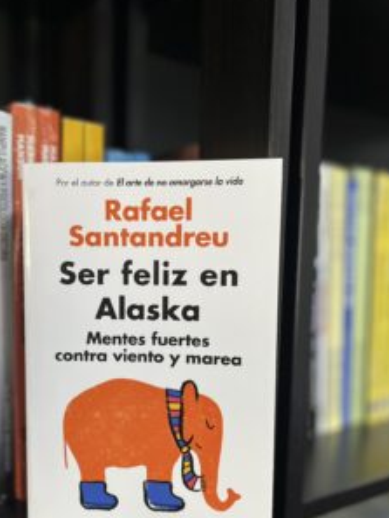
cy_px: 309
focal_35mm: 35
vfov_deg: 52.3
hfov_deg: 40.5
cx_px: 147
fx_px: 524
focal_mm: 5.7
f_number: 1.5
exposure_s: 1/60
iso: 125
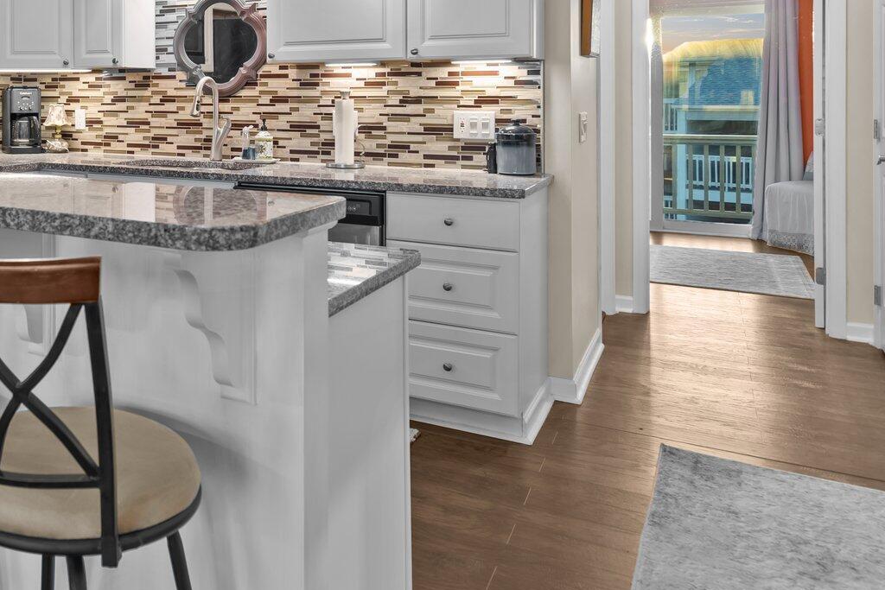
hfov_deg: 49.9
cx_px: 97
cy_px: 92
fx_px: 836
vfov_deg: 37.1
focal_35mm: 34
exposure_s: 1/6
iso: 400
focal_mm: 17
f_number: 4
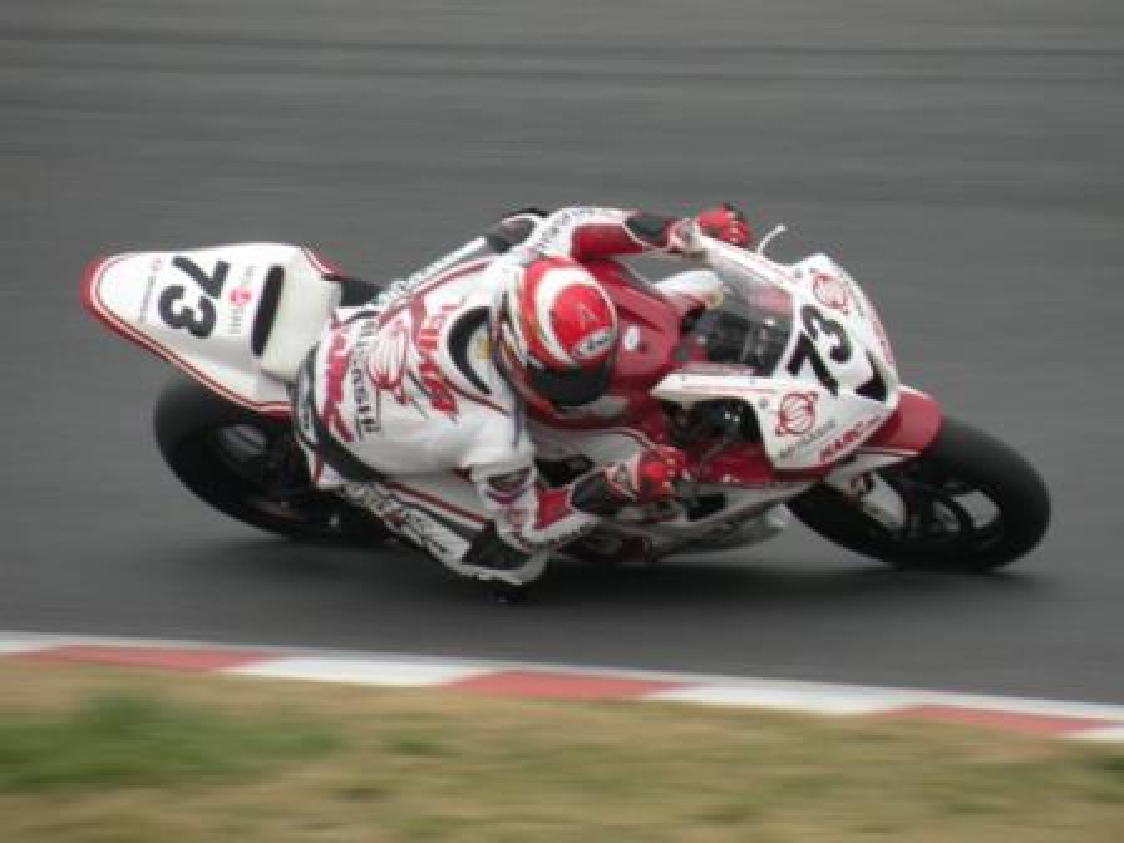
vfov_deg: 3.1
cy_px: 422
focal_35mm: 486
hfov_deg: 4.1
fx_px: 15781
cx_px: 562
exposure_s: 1/210
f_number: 4.5
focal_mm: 84.2
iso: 64
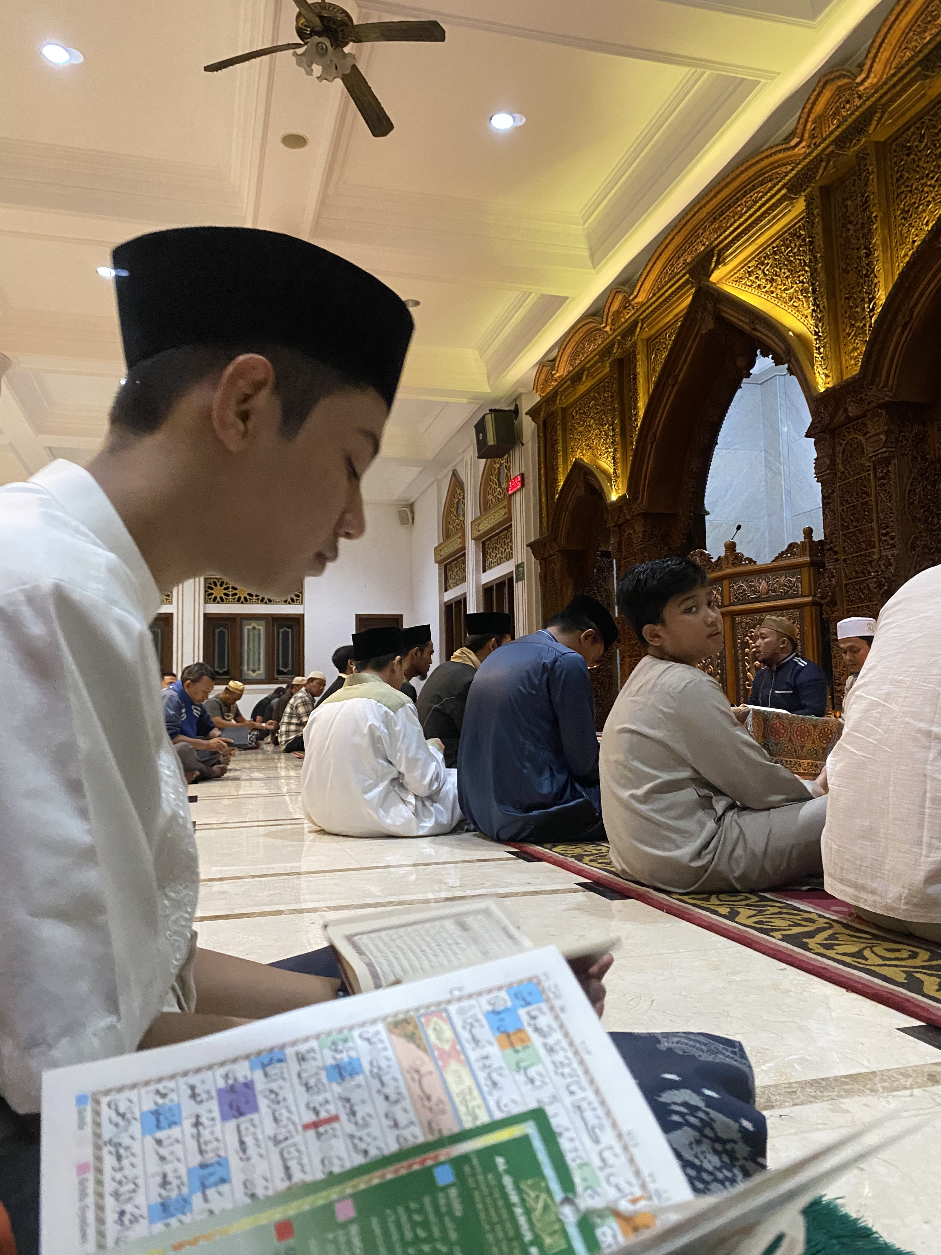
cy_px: 628
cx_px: 470
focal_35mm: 26
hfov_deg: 53.1
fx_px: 942
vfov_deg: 67.3
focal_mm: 4.25
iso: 800
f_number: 1.8
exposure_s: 1/25
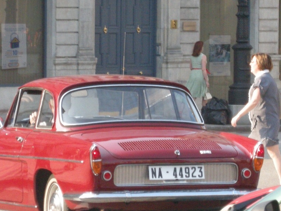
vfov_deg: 9.5
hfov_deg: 12.6
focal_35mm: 156
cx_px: 107
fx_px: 1267
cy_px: 121
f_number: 5.3
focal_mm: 26.3
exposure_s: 1/250
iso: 250
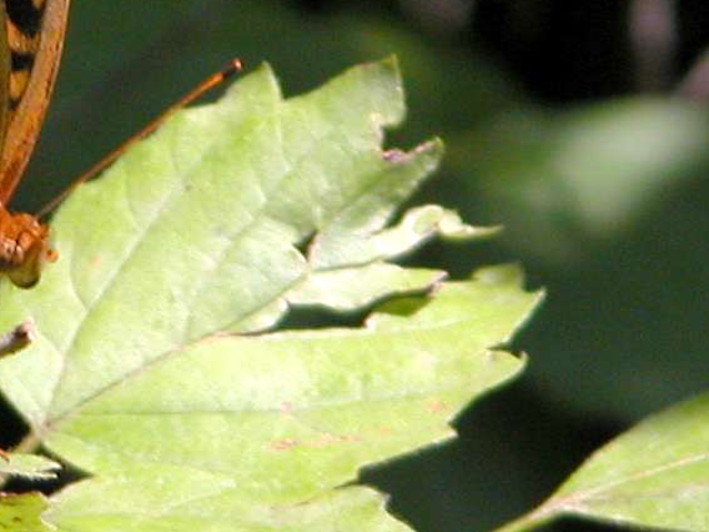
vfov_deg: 2.4
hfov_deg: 3.1
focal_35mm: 631
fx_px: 12924
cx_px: -59
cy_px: -9
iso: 100
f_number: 4.2
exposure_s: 1/540
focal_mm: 71.2
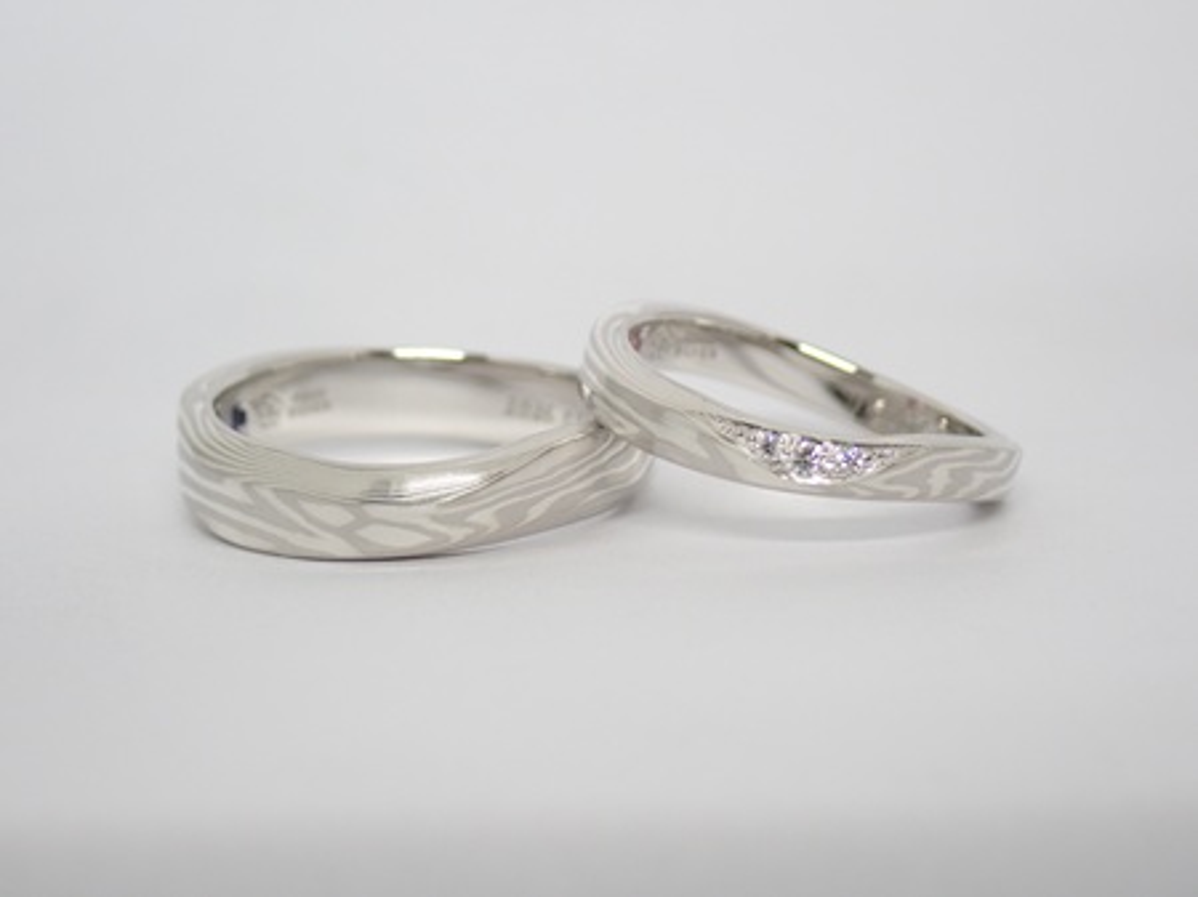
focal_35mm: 77
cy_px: 448
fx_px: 2663
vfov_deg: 19.1
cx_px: 599
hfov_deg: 25.3
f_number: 4.1
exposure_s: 1/125
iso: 200
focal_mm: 13.65
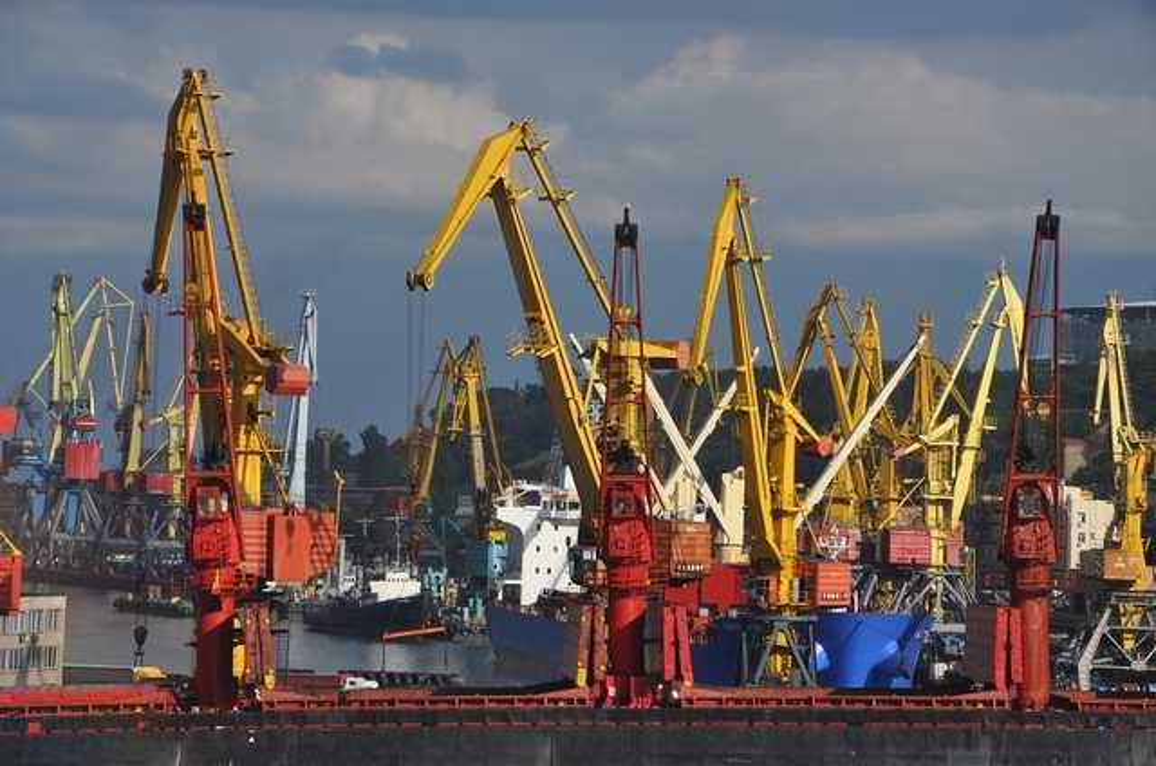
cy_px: 383
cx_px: 578
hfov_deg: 13.1
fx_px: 5047
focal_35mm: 158
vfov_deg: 8.7
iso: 200
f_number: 10
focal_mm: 105
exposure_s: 1/400
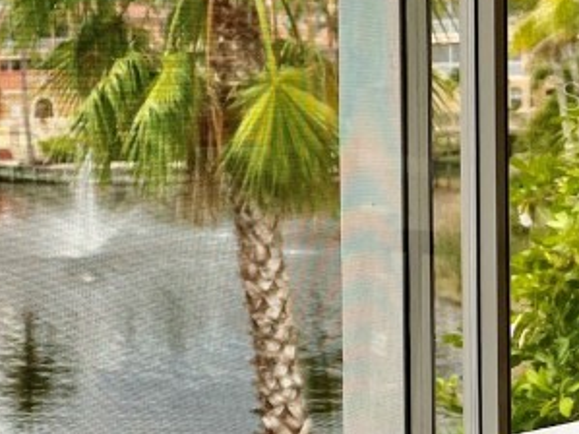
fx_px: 1488
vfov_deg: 16.5
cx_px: -248
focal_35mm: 89
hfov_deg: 19.6
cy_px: 95
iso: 50
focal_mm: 5.7
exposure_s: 1/718
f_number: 1.5
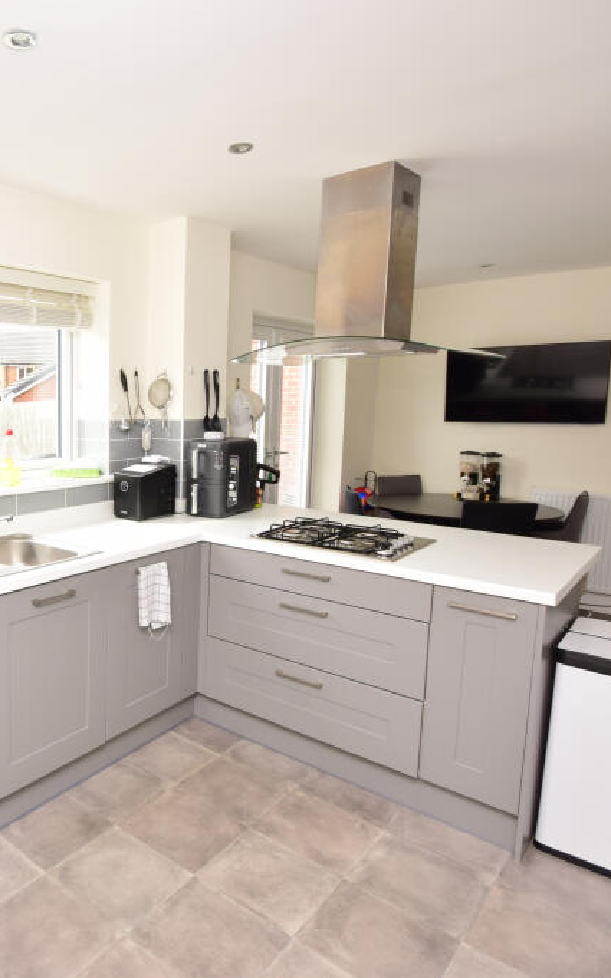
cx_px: 65
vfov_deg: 77.2
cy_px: 489
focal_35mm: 23
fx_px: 613
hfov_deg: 47.7
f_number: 10
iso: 320
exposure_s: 1/60
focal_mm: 10
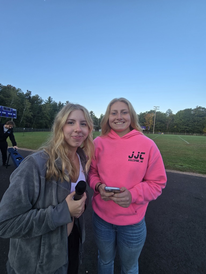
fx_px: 103
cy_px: 137
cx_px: 103
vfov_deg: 106.2
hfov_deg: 89.9
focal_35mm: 13
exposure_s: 1/390
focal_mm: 2.2
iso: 50
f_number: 2.2
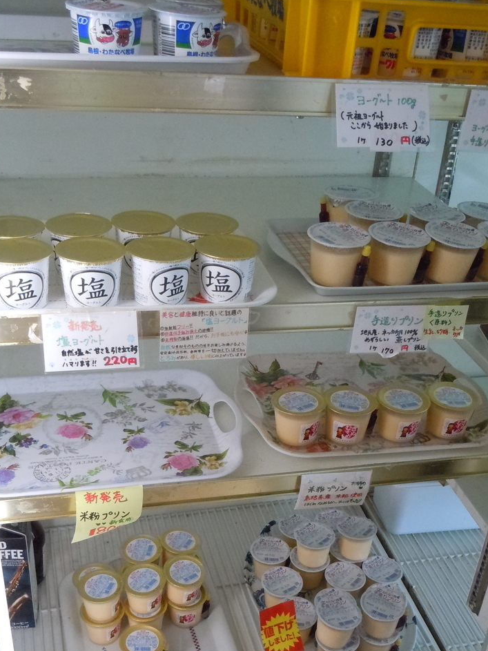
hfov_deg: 34.3
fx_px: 790
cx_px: 259
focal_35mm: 42
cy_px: 411
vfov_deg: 44.4
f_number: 4
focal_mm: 5.9
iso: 500
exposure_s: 1/125
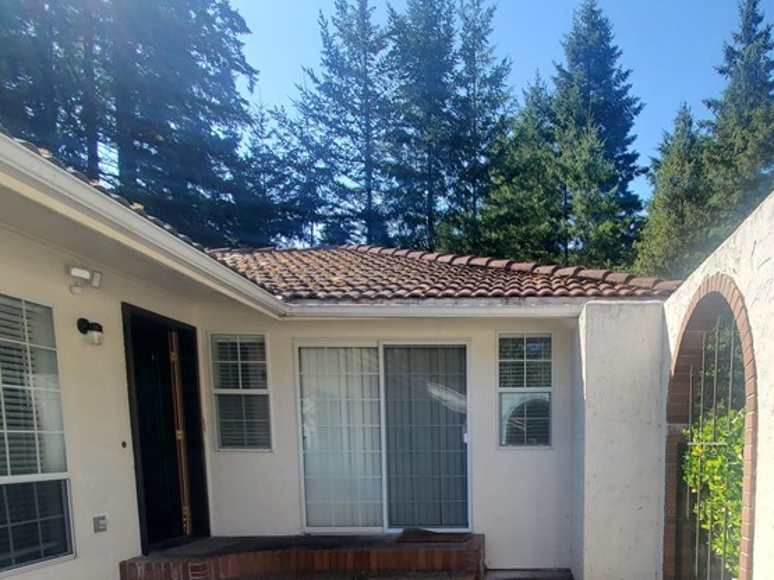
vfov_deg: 51.4
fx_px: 537
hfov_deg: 69.1
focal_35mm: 24
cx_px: 530
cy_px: 501
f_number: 2.2
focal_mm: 1.8
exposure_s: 1/495
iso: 50
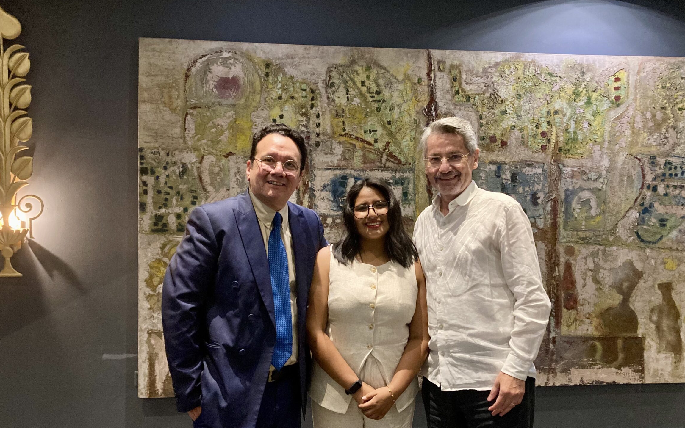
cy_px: 232
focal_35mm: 33
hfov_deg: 58.1
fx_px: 616
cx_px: 345
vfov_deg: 38.3
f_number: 1.8
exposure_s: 1/60
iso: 320
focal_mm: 3.99
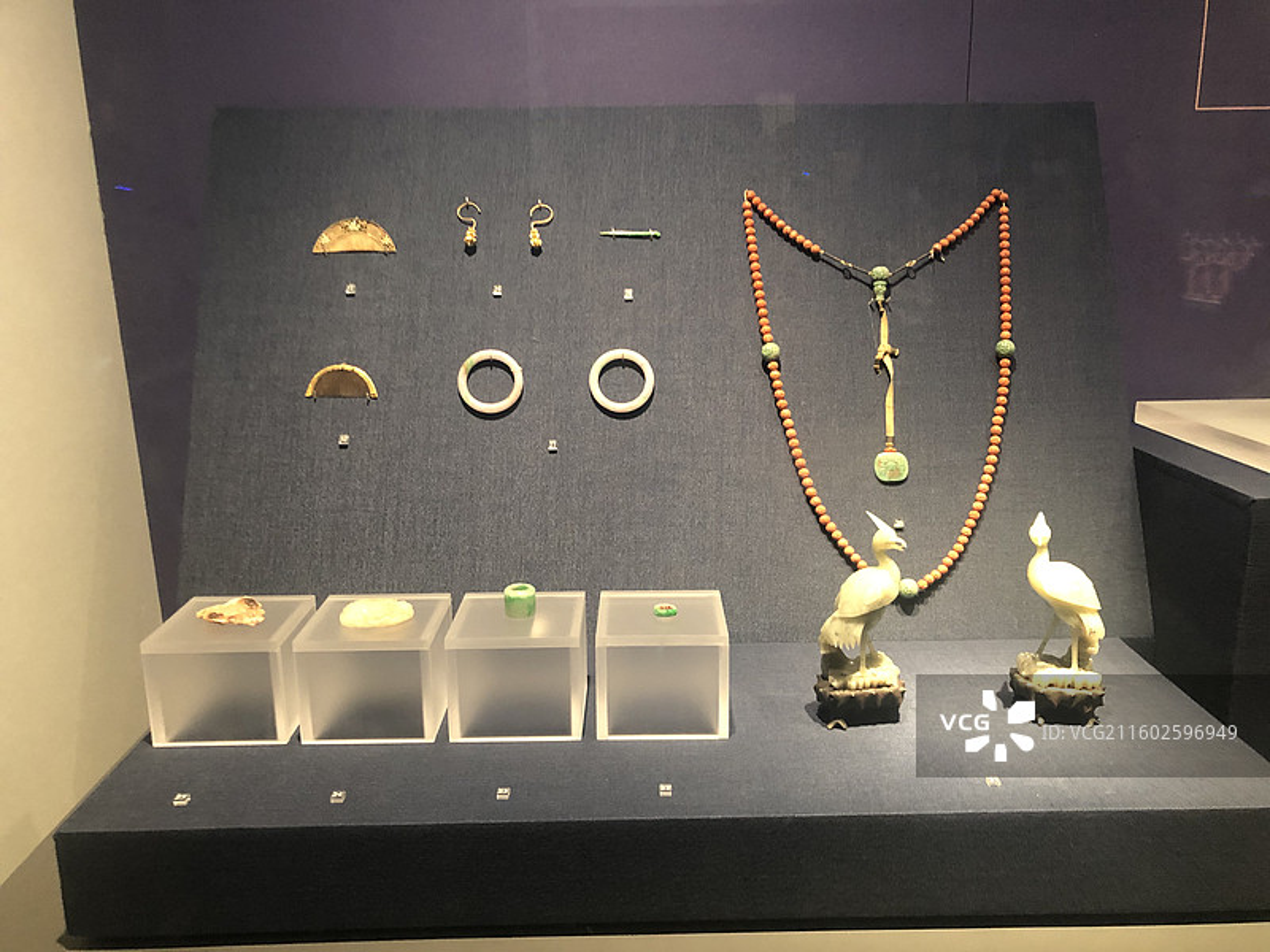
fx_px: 1027
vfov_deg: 49.7
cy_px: 476
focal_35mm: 28
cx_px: 635
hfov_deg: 63.4
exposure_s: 1/7
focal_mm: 4
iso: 100
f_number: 1.8
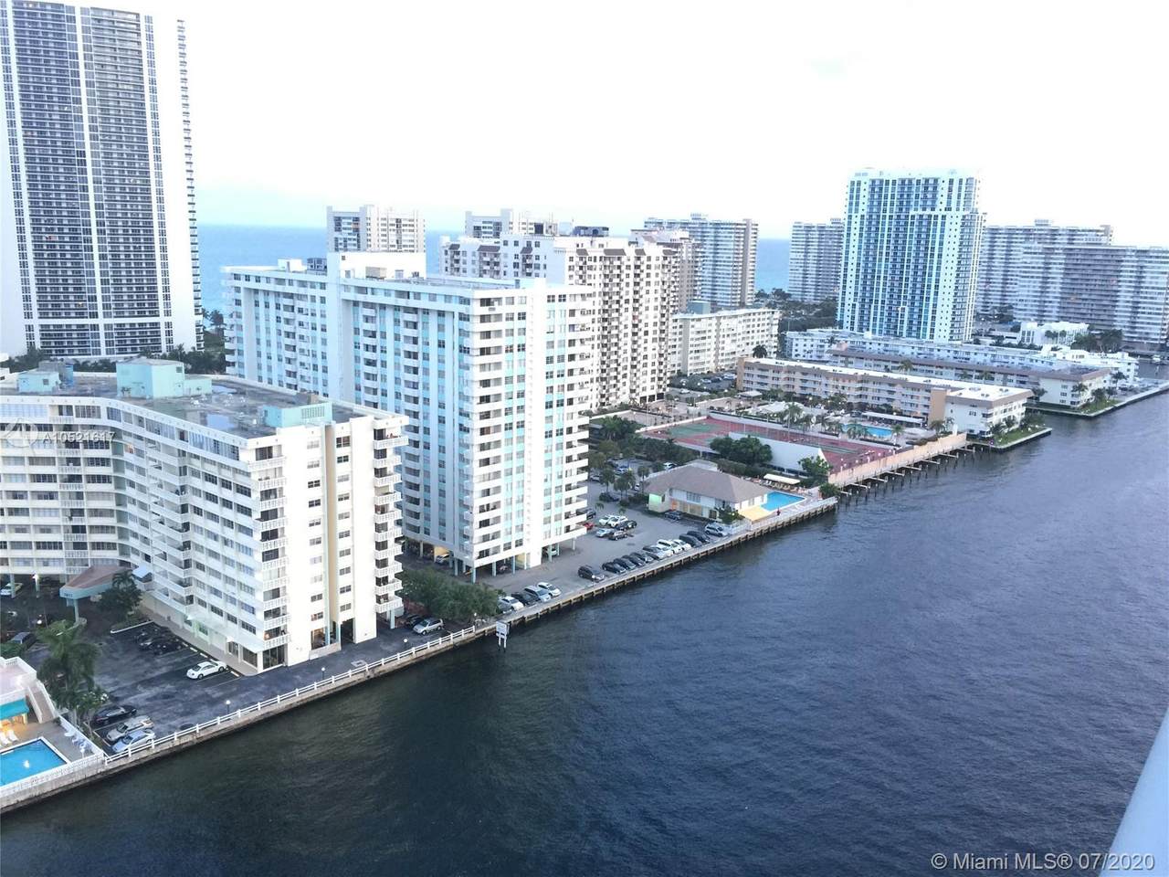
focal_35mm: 29
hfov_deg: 61.7
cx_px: 584
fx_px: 979
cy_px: 438
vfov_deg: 48.2
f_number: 2.2
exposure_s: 1/15
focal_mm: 4.15
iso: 64
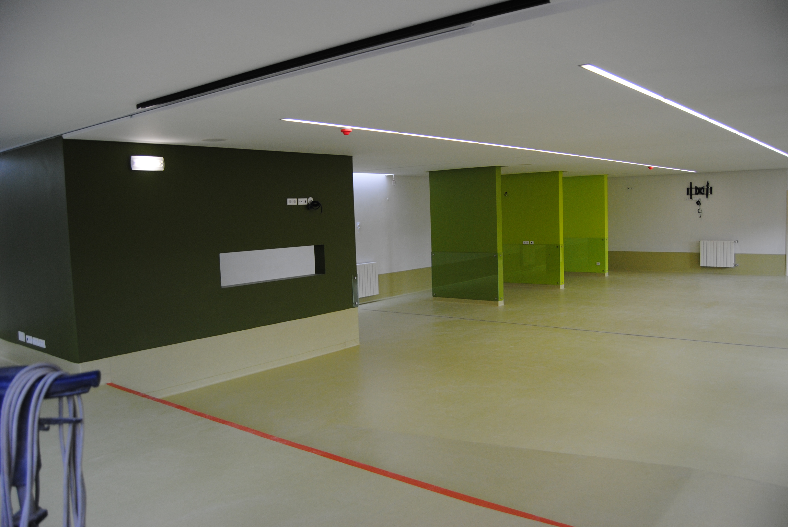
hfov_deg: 67.3
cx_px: 394
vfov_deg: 48.0
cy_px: 264
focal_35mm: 27
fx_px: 592
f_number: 4
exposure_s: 1/60
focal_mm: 18
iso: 200
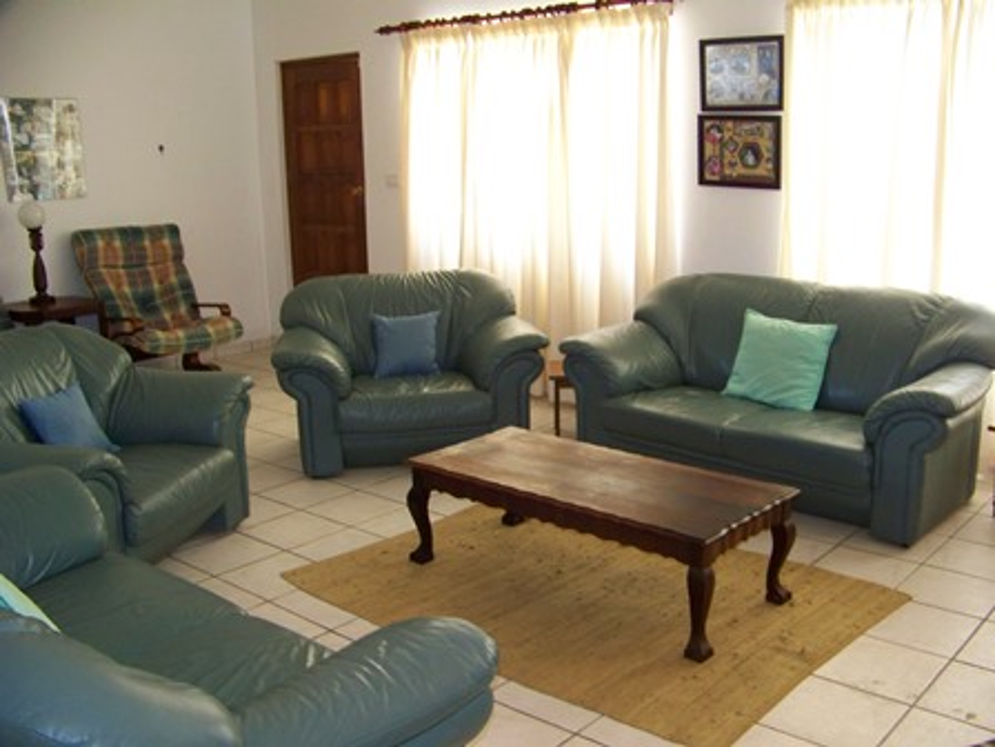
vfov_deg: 39.7
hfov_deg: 51.4
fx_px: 1035
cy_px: 374
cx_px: 498
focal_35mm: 36
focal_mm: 5.85
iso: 200
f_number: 2.8
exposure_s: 1/30
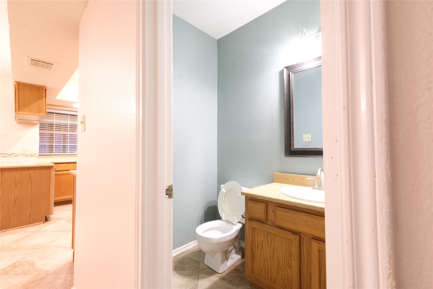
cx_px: 216
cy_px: 144
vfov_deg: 77.3
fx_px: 180
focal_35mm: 15
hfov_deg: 100.4
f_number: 18
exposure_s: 1.6
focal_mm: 10.1
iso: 1600
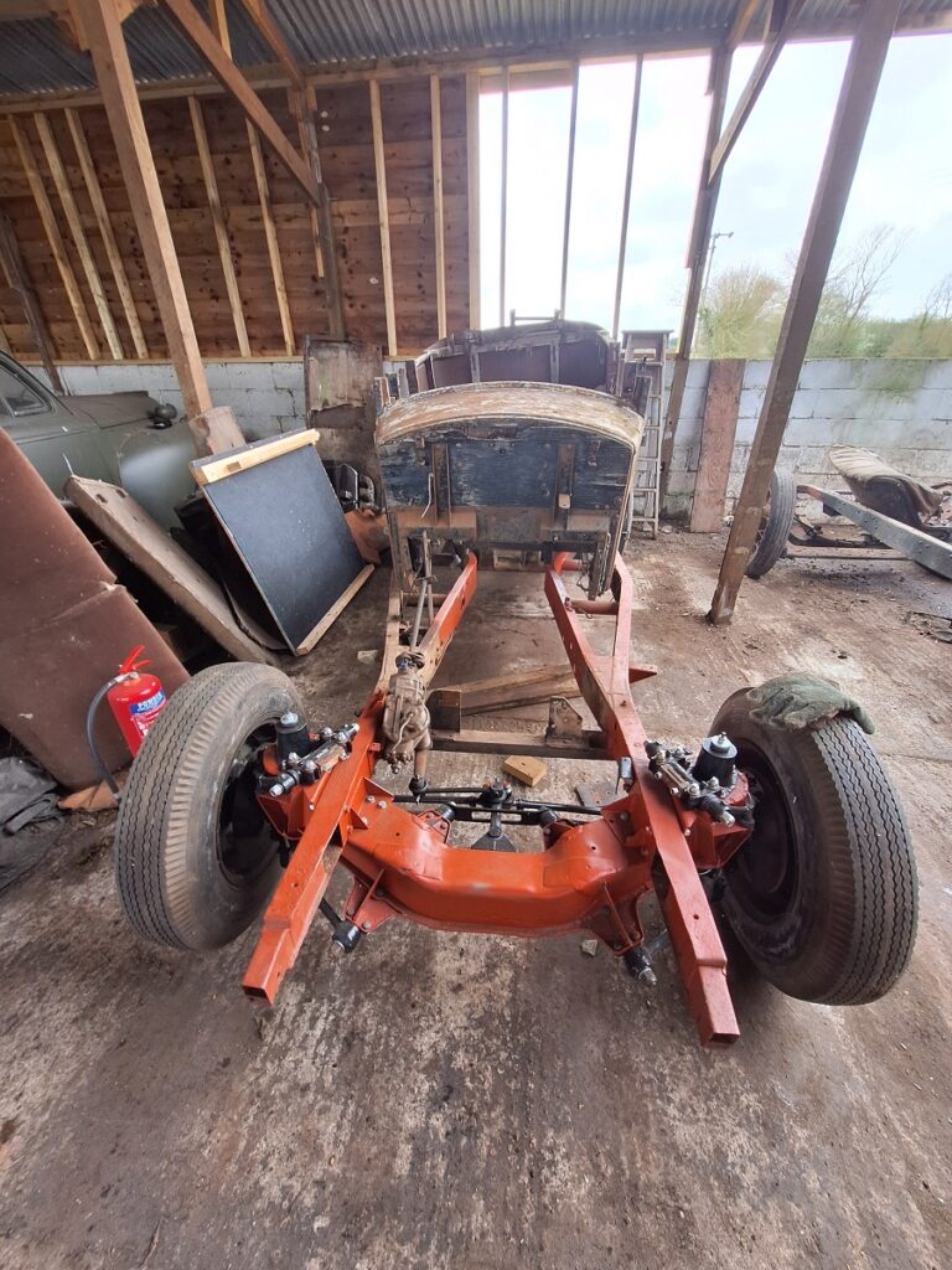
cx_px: 476
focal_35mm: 13
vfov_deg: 106.2
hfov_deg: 89.9
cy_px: 635
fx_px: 477
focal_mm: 1.74
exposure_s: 1/100
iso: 50
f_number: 2.2
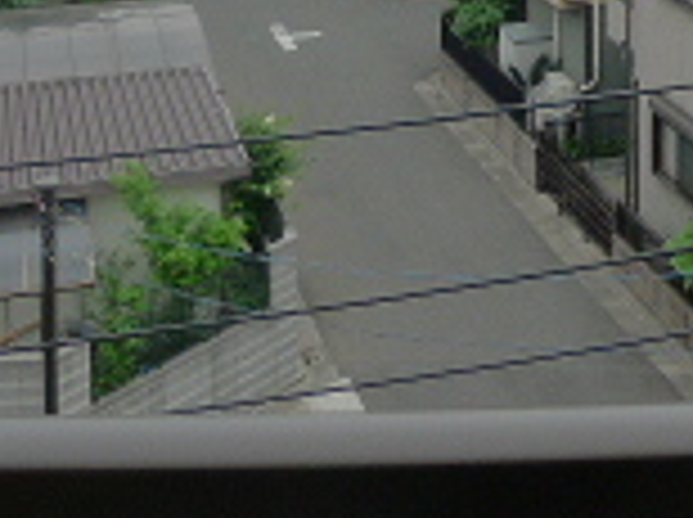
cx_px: 630
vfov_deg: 16.3
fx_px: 1499
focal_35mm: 75
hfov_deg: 25.2
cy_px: -428
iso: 125
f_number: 4
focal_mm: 3.9
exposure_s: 1/400
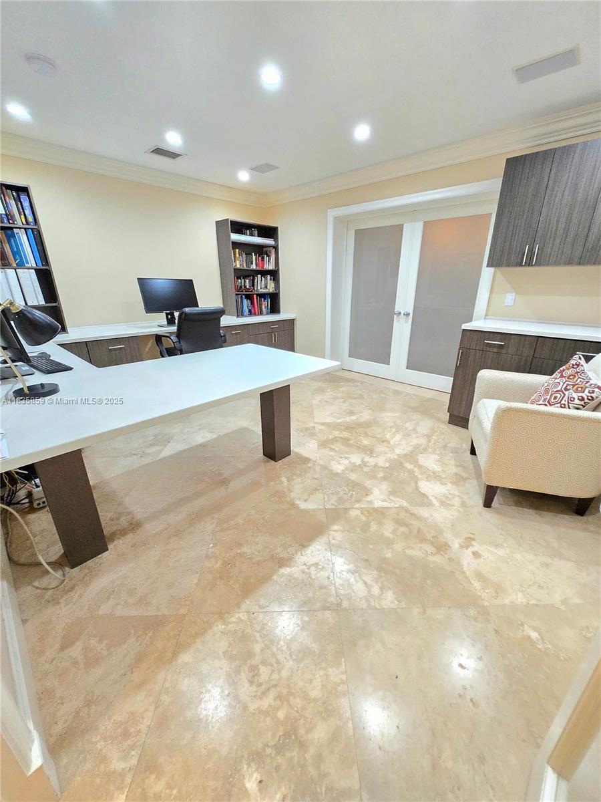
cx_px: 300
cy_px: 401
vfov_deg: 106.2
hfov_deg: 89.9
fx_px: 301
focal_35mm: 13
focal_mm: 1.7
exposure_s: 1/60.2
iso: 200
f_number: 2.2
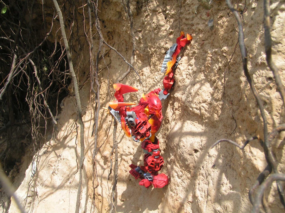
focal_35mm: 43
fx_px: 354
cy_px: 106
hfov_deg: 43.9
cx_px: 142
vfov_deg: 33.6
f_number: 5.6
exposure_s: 1/200
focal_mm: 6.6
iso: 50
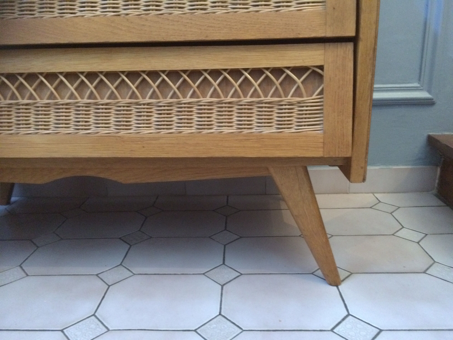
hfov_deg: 61.7
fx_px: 380
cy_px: 170
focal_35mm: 29
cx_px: 226
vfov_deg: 48.2
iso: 400
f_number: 2.2
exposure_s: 1/15
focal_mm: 4.15
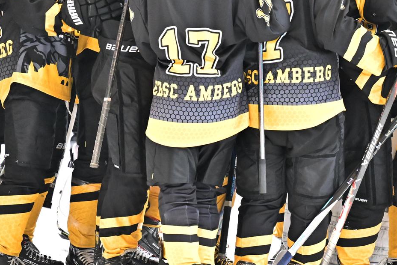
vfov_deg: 2.7
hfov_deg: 4.0
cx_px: 197
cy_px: 79
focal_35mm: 511
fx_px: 5636
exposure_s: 1/250
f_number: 2.8
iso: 3200
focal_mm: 165
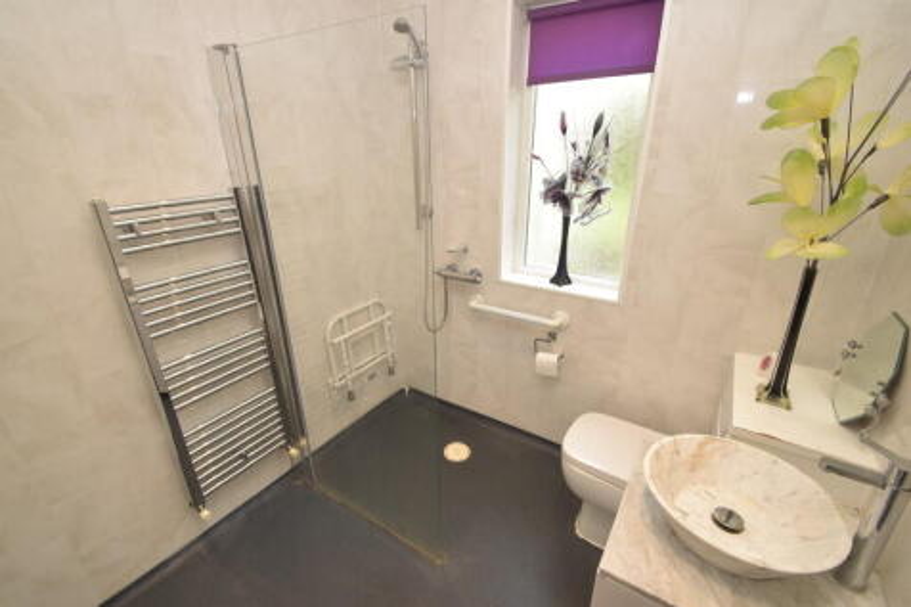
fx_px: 379
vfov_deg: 77.3
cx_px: 456
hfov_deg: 100.4
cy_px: 304
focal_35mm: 15
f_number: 6.3
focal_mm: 10
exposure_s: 1/125
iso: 800
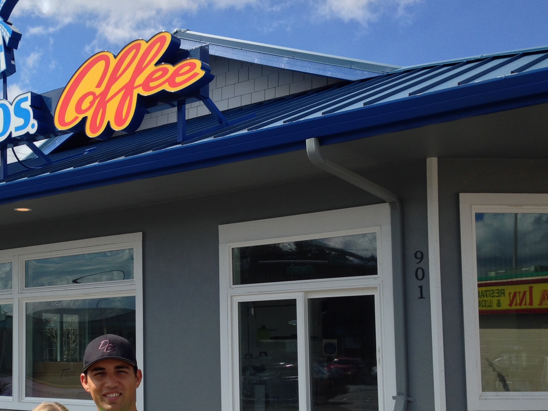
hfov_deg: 35.5
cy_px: 293
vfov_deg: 27.3
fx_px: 839
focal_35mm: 53
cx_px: 148
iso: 50
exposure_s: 1/1427
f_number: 2.4
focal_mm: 4.12
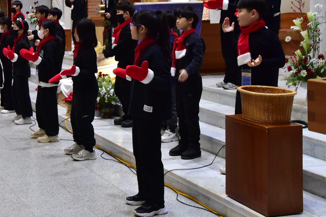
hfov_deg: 28.2
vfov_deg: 18.7
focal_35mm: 71
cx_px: 99
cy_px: 4
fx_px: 643
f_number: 10
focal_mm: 35
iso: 4000
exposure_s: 1/100
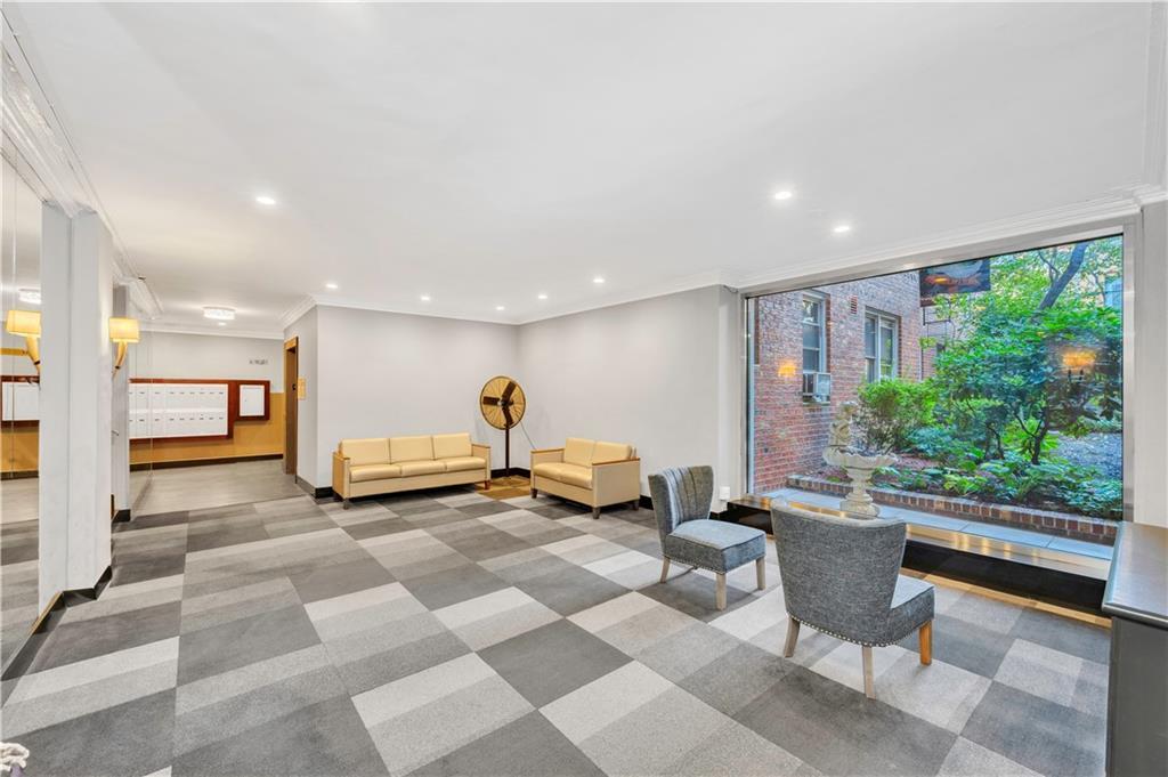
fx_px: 454
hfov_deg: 104.3
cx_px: 584
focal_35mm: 14
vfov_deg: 81.1
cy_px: 388
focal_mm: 14
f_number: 9
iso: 320
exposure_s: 1/2
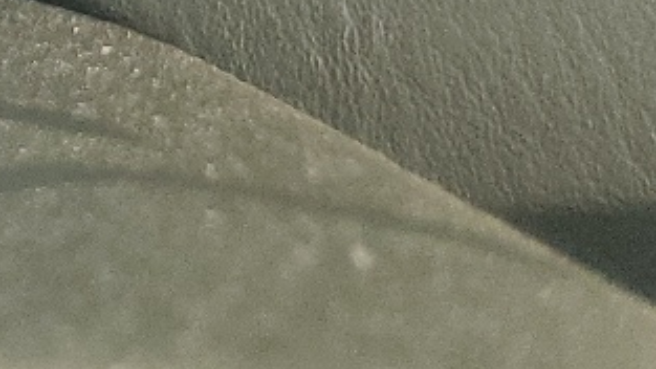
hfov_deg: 12.3
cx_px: -832
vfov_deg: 7.1
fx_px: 2522
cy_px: -885
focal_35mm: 145
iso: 110
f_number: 1.5
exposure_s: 1/60.2
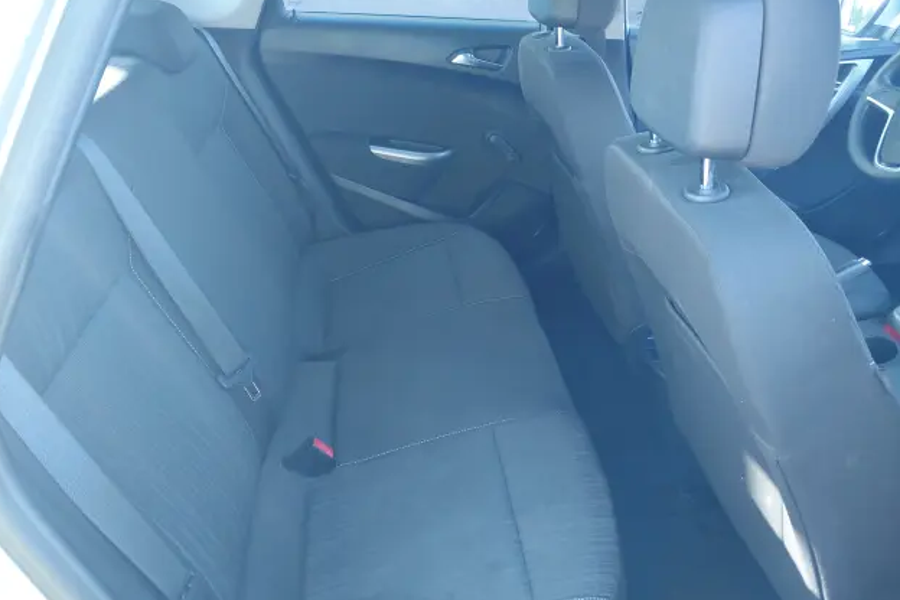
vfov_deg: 41.1
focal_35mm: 32
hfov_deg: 58.7
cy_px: 288
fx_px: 800
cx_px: 440
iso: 125
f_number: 1.8
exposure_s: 1/50
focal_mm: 4.6
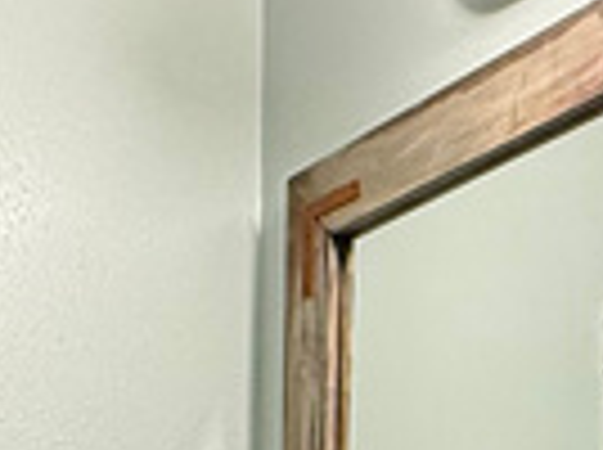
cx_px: 198
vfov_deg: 11.6
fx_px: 1861
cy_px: 1044
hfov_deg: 18.4
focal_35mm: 107
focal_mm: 2.22
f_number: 2.2
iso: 250
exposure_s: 1/120
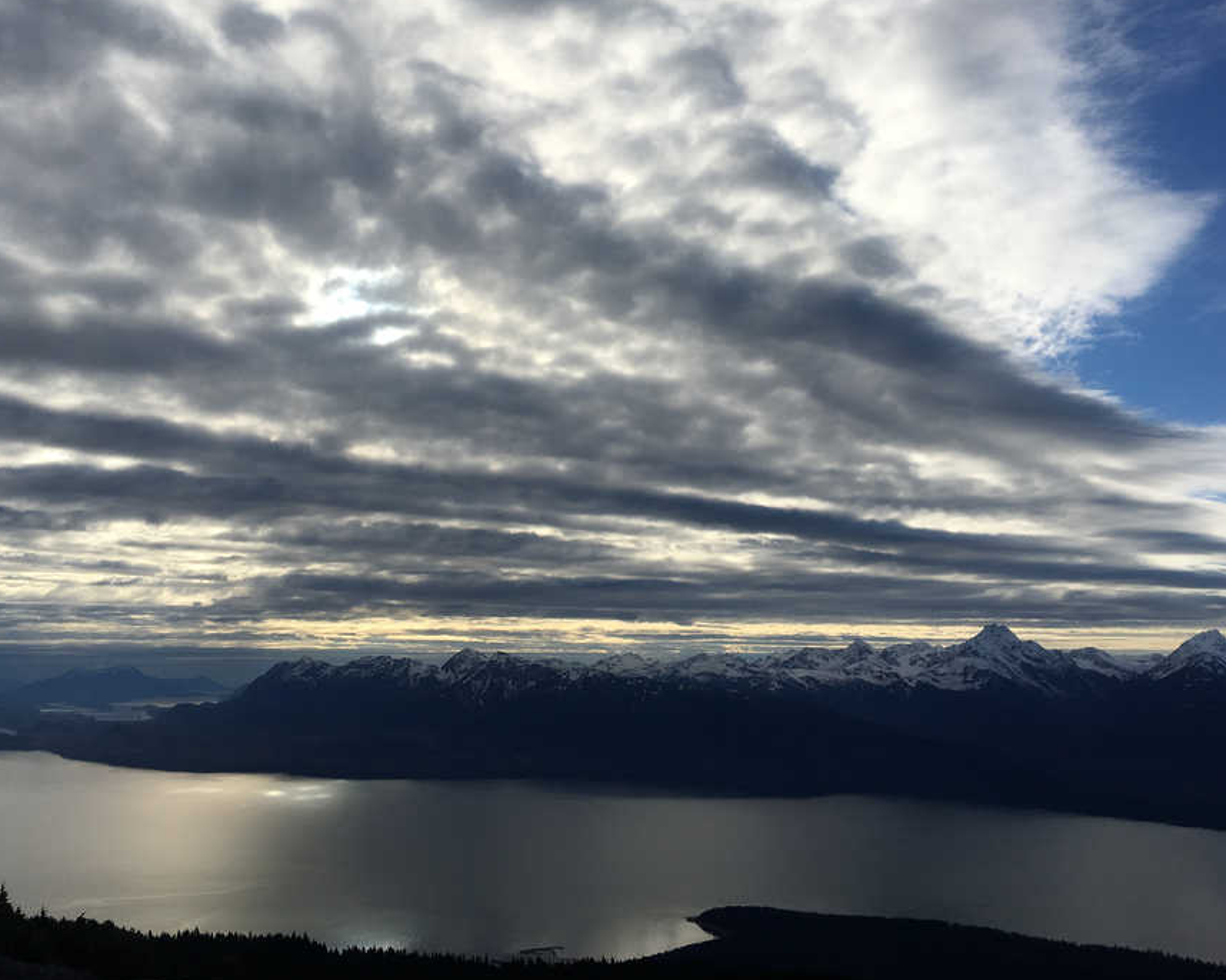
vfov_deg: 44.5
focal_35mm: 33
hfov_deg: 54.2
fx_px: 1197
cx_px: 560
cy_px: 460
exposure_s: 1/3846
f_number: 2.2
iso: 25
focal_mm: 4.15
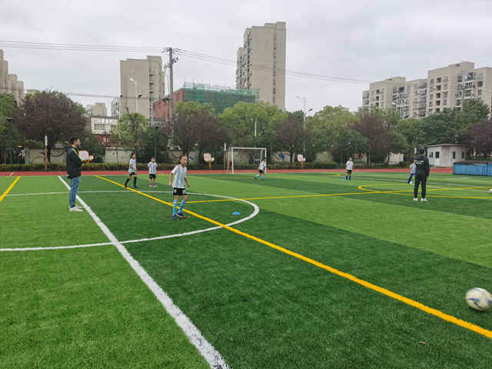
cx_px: 246
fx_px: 384
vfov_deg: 51.4
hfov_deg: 65.3
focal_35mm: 27
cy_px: 184
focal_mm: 5.56
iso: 50
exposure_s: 1/208
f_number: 1.6
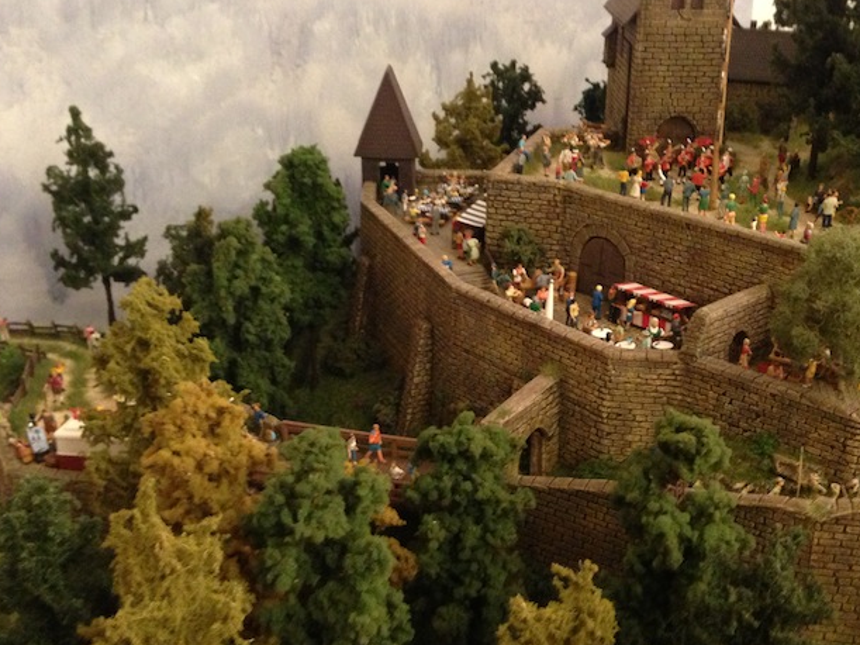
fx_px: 1217
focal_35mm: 49
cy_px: 339
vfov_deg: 29.7
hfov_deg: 38.7
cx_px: 527
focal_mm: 4.13
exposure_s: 1/17
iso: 400
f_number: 2.4
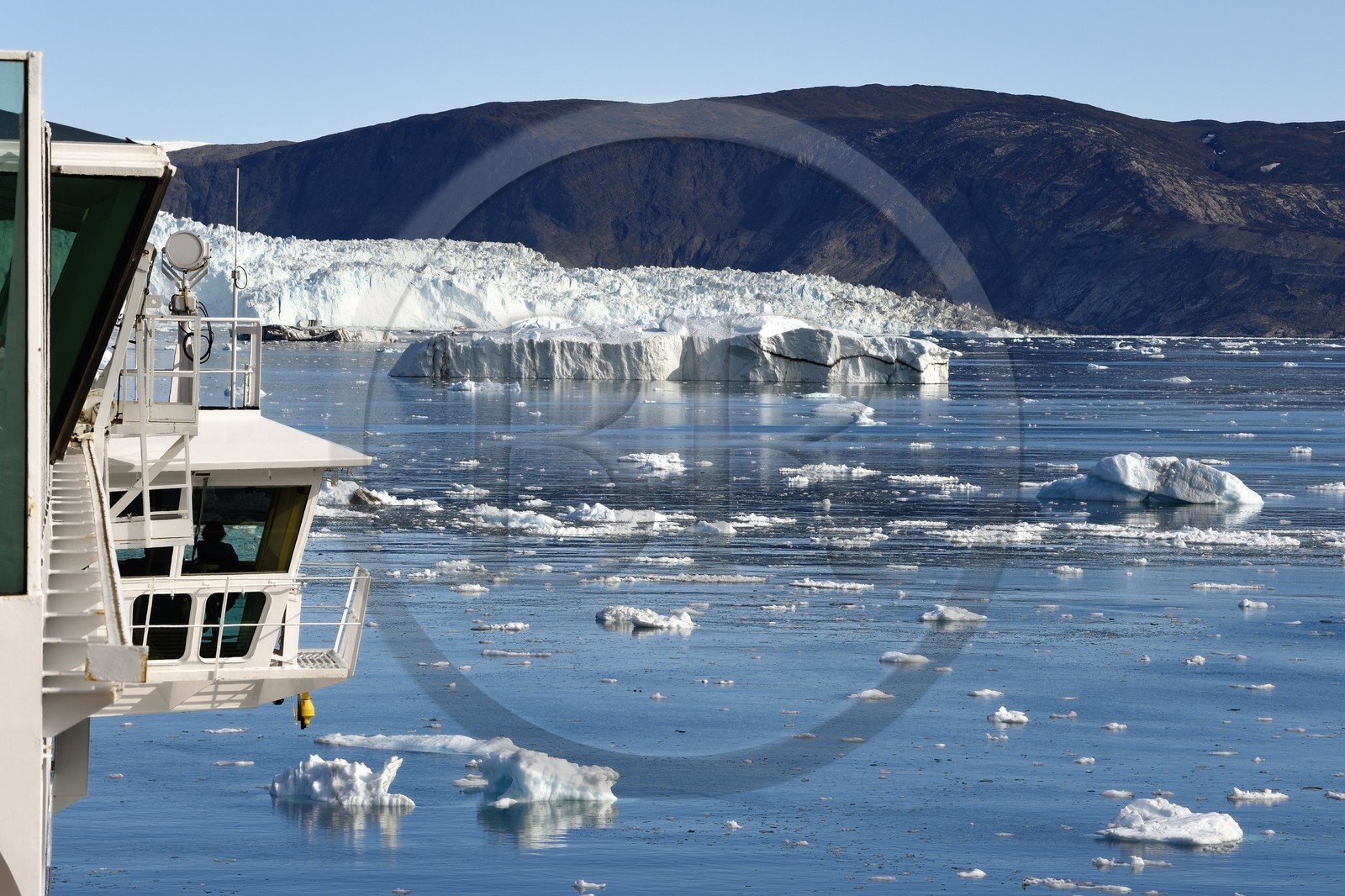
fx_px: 5789
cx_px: 672
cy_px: 448
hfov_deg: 13.3
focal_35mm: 155
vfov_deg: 8.9
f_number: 14
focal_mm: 155
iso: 200
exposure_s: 1/320
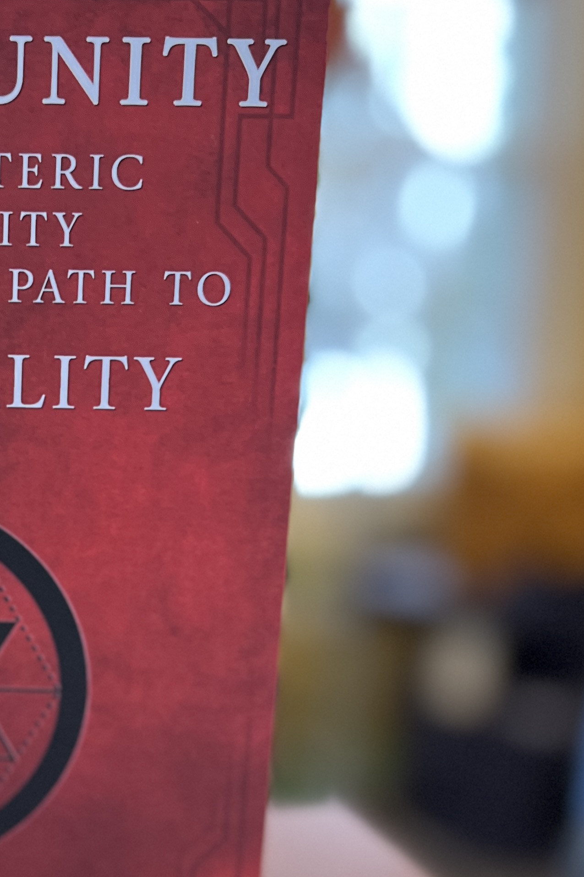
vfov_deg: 34.9
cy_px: 541
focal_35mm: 57
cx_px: -48
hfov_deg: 22.5
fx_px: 1387
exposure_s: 1/60
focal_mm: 5.7
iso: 250
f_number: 1.5
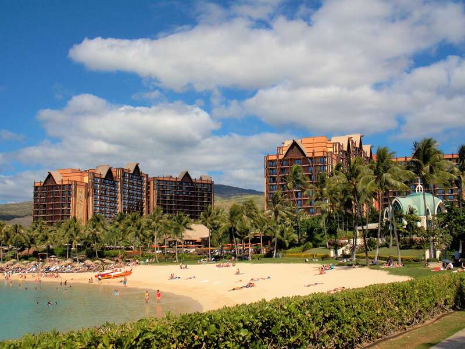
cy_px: 174
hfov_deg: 45.8
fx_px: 551
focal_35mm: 41
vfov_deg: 35.1
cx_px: 232
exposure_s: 1/320
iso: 80
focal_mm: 7.3
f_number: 11.5
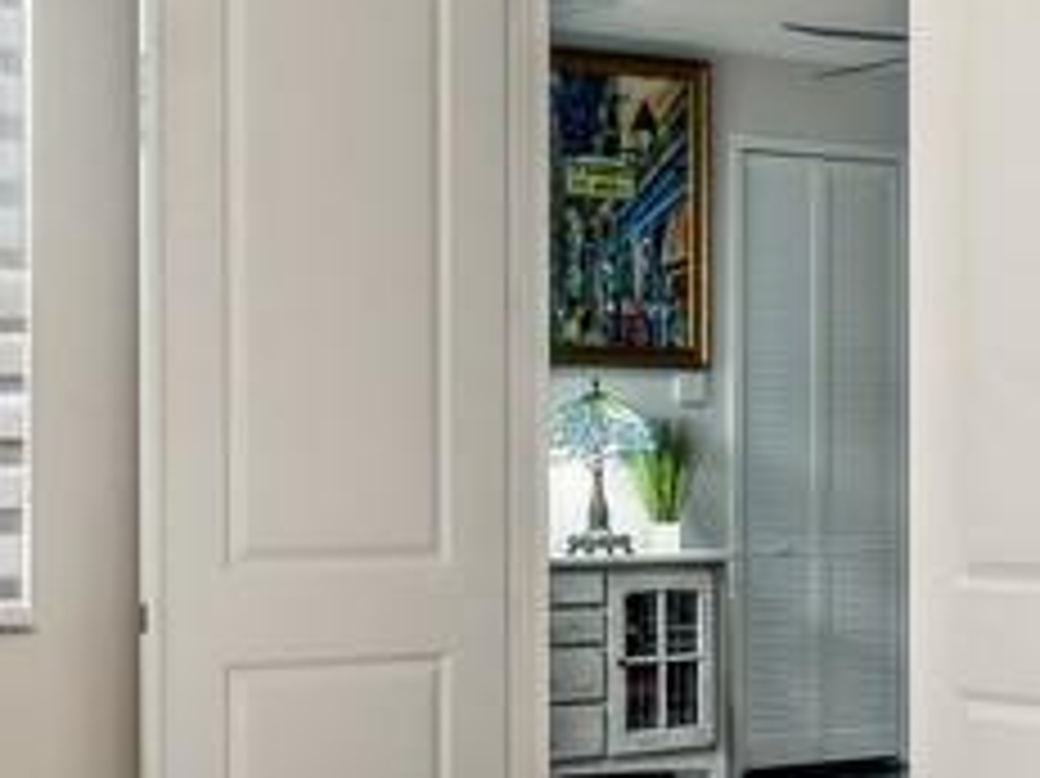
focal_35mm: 100
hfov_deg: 18.0
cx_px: 1436
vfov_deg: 14.7
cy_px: 551
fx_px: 3003
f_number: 9
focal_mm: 15
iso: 200
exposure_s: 1/15
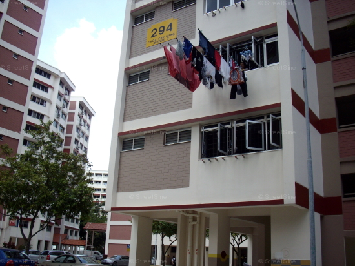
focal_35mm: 37
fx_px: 379
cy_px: 133
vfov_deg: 38.6
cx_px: 178
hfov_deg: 50.2
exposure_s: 1/400
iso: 80
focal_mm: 6.2
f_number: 2.8
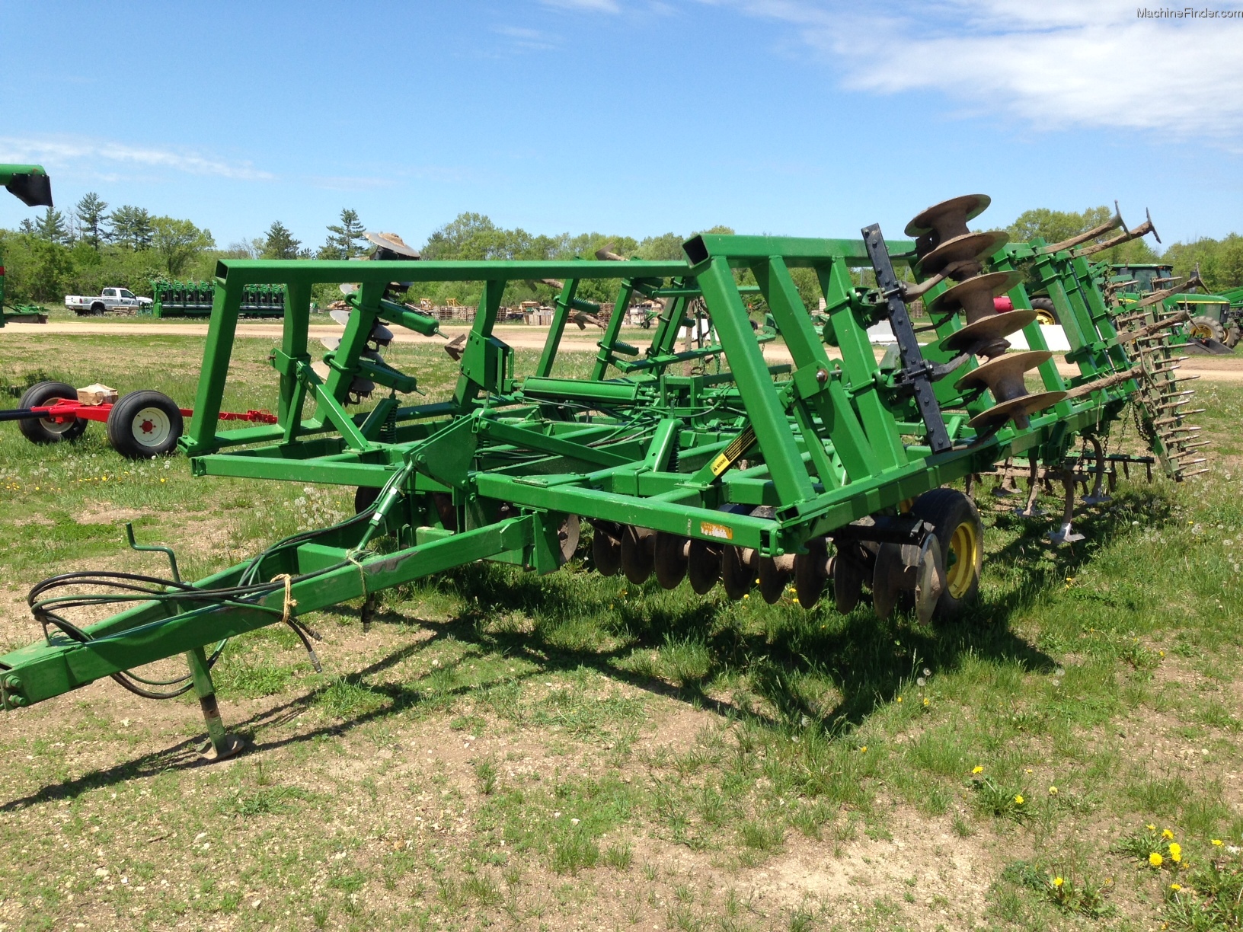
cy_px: 466
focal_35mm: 33
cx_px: 622
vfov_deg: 42.9
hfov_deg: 55.4
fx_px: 1185
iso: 50
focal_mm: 4.12
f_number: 2.4
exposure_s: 1/1130
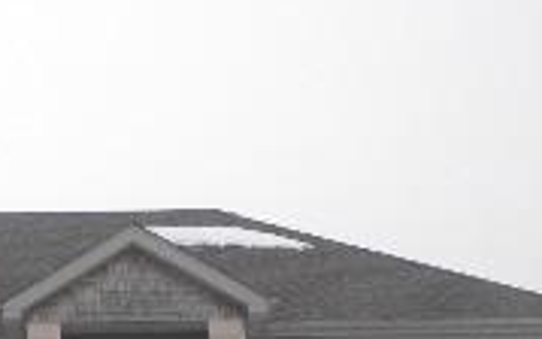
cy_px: 548
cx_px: -39
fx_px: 1965
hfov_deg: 15.3
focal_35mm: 133
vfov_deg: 9.5
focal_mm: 6.3
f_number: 4.6
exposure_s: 1/1000
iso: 80
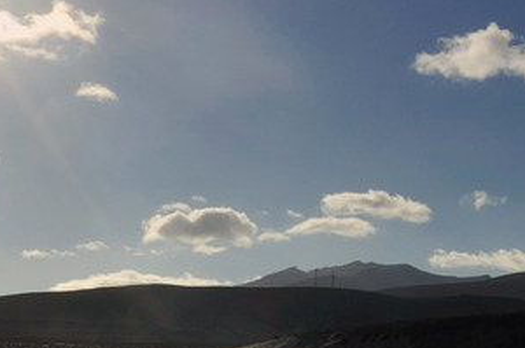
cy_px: 526
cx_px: -201
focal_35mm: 96
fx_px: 1398
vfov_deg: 13.4
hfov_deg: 19.3
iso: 200
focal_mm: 24
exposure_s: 1/400
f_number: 22
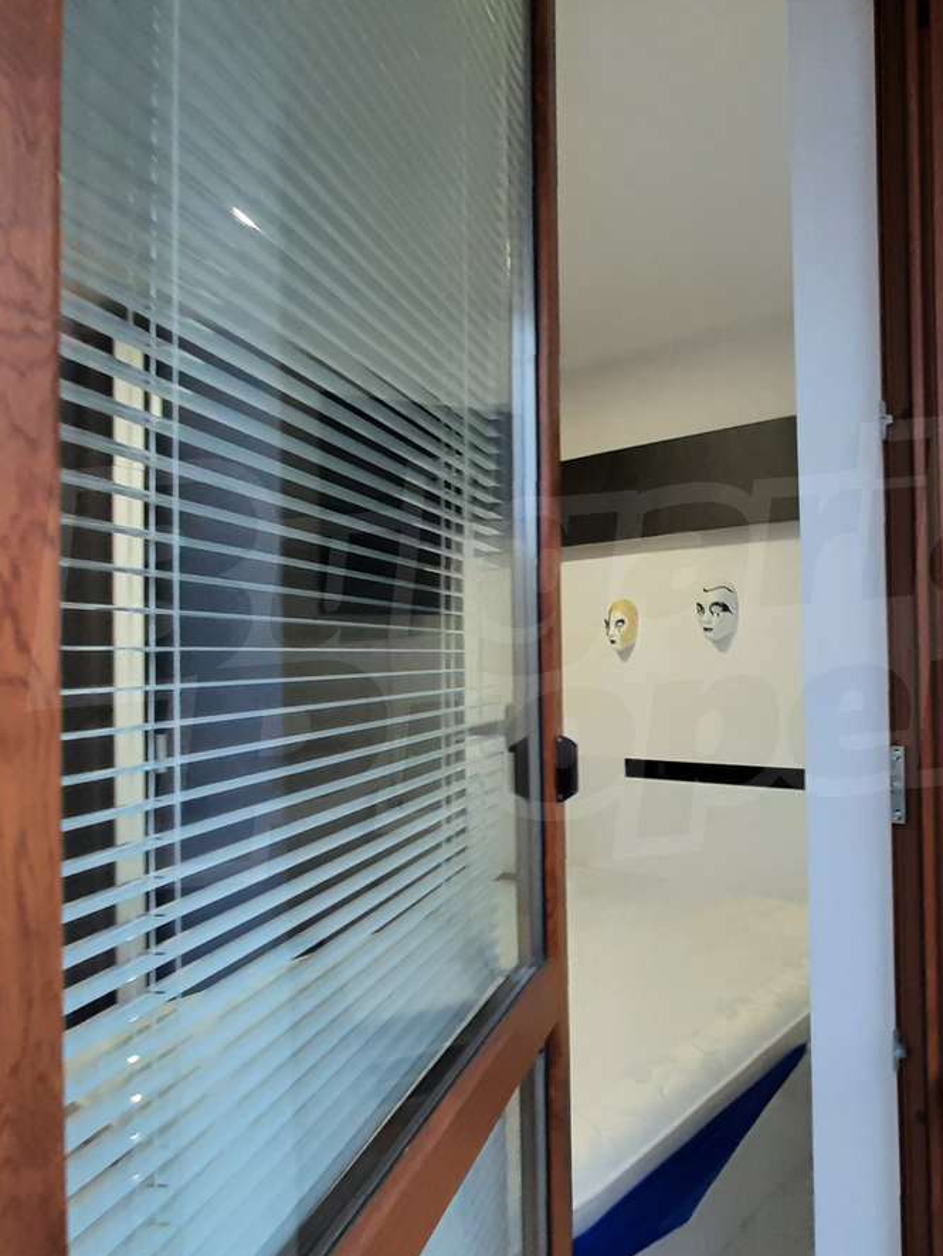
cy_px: 653
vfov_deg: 76.3
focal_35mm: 22
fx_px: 799
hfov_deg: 57.2
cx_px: 735
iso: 125
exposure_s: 1/50
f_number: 2.2
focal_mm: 1.42
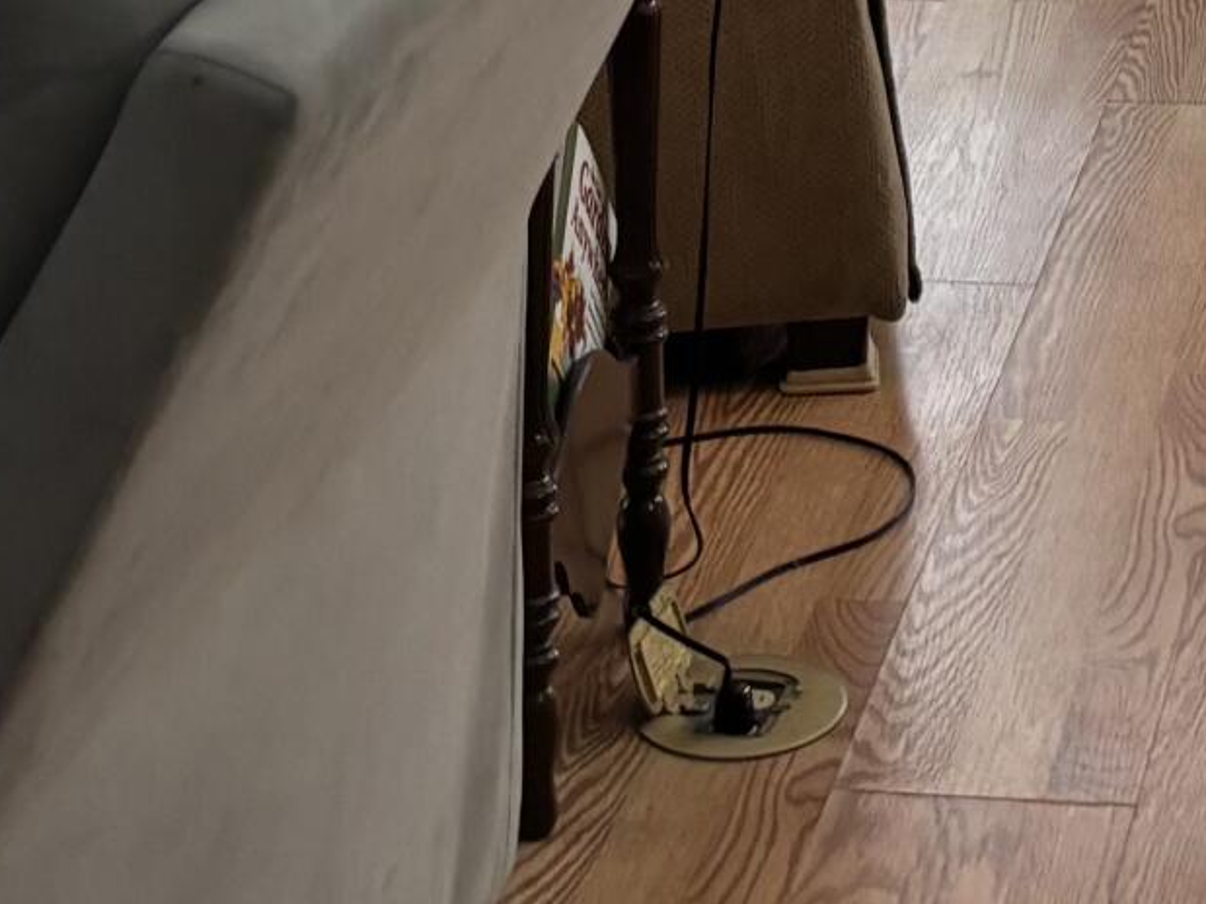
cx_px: 1340
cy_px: -1081
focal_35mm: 126
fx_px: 4389
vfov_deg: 10.5
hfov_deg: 15.2
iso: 80
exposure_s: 1/120
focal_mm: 5.96
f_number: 1.6
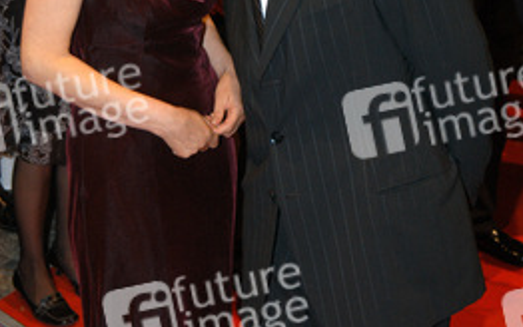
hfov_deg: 18.6
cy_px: 12
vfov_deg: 11.6
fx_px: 1597
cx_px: 263
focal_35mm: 112
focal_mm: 48
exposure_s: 1/125
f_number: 5
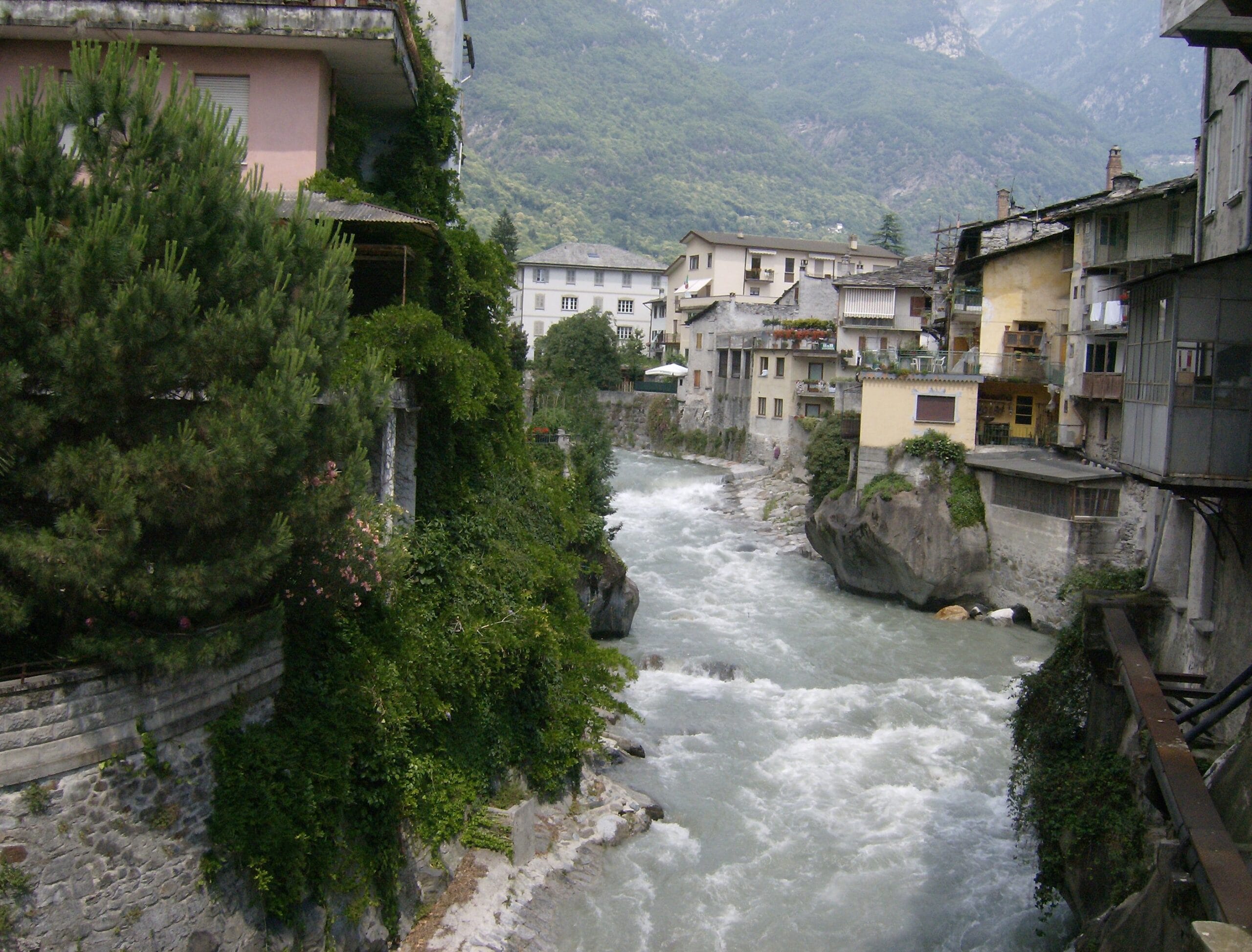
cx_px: 626
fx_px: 1308
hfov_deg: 51.1
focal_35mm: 36
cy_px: 476
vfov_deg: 40.0
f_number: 4.7
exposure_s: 1/436
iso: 100
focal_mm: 6
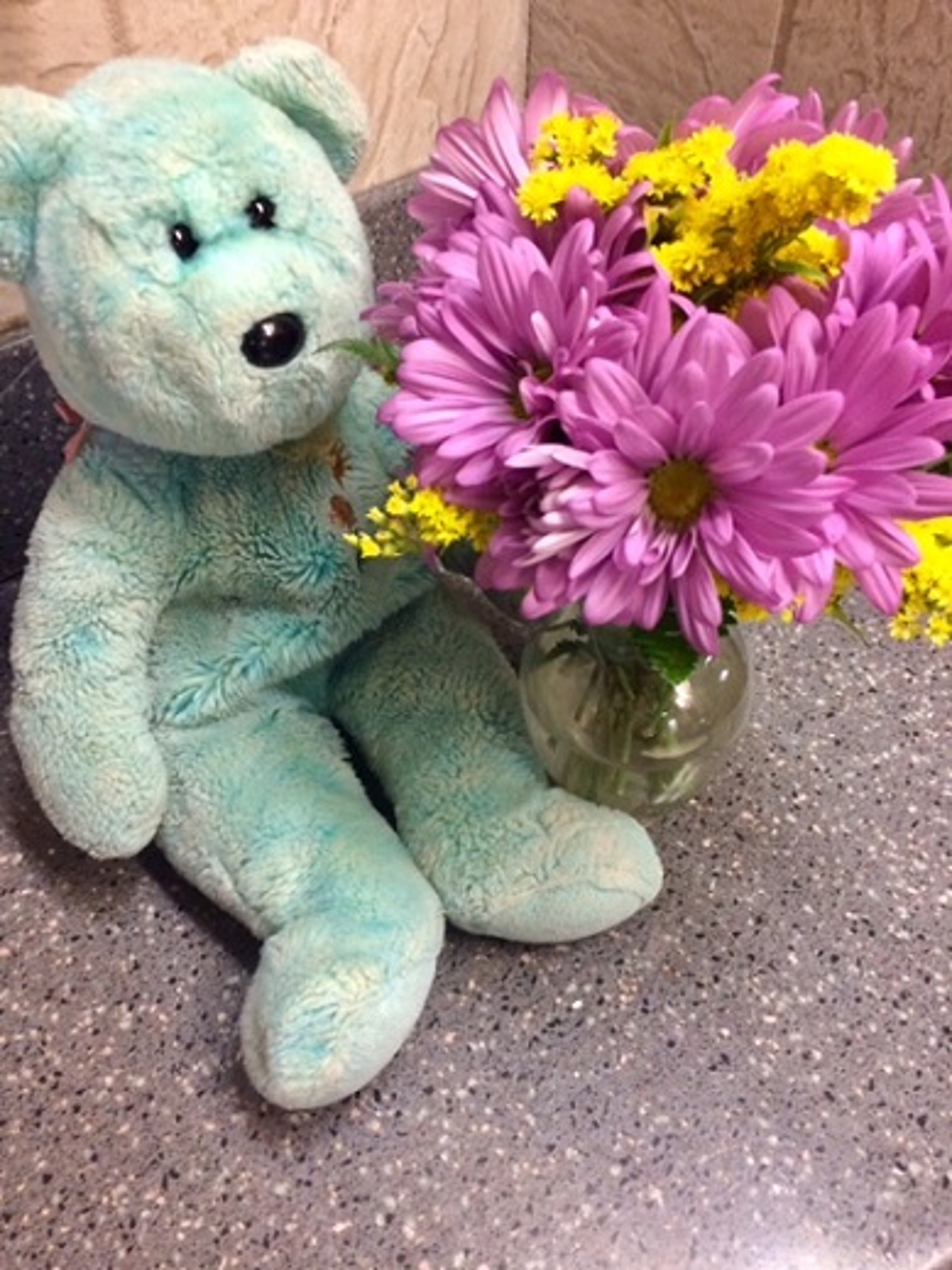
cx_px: 476
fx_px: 1064
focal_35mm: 29
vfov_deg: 61.7
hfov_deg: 48.2
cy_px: 635
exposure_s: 1/30
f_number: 2.2
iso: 160
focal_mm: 4.15
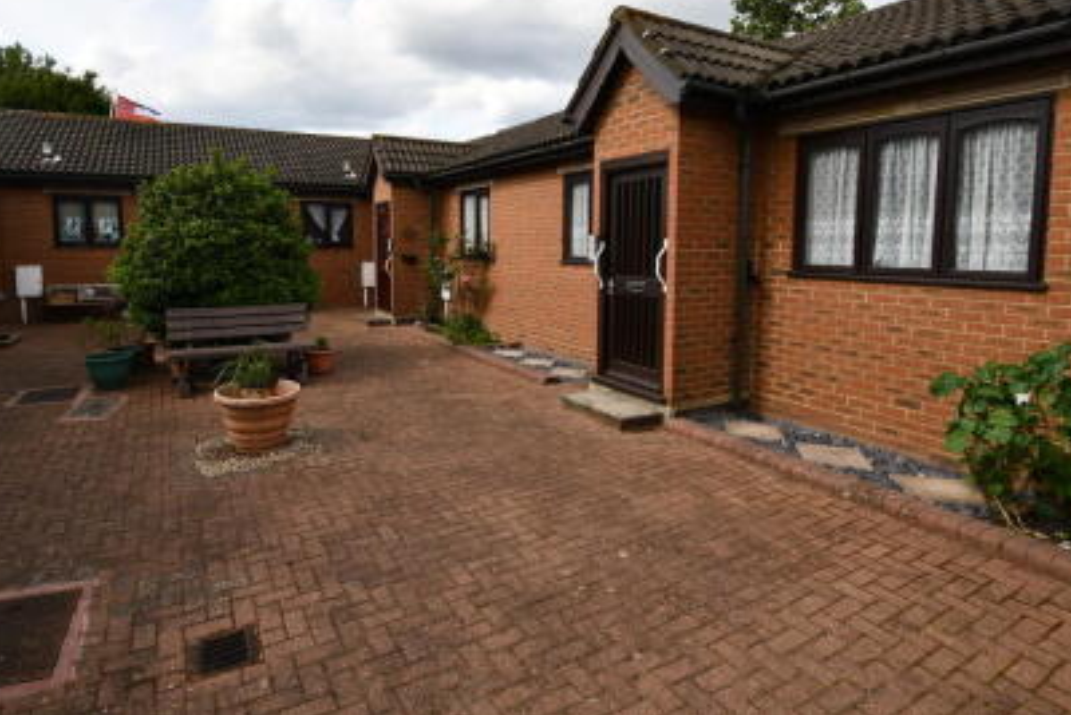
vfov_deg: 64.2
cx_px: 507
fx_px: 565
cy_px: 299
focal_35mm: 19
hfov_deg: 86.8
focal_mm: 11
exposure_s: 1/200
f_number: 7.1
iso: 100
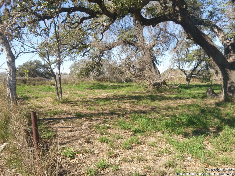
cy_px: 88
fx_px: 170
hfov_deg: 69.4
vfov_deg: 54.9
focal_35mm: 25
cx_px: 118
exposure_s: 1/200
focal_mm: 4.5
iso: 100
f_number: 3.9
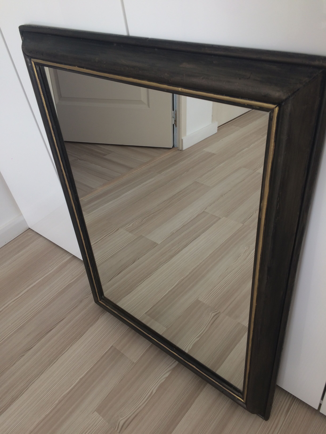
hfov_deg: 48.2
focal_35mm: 29
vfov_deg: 61.7
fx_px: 364
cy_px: 217
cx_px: 163
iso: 32
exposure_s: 1/50
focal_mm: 4.15
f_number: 2.2
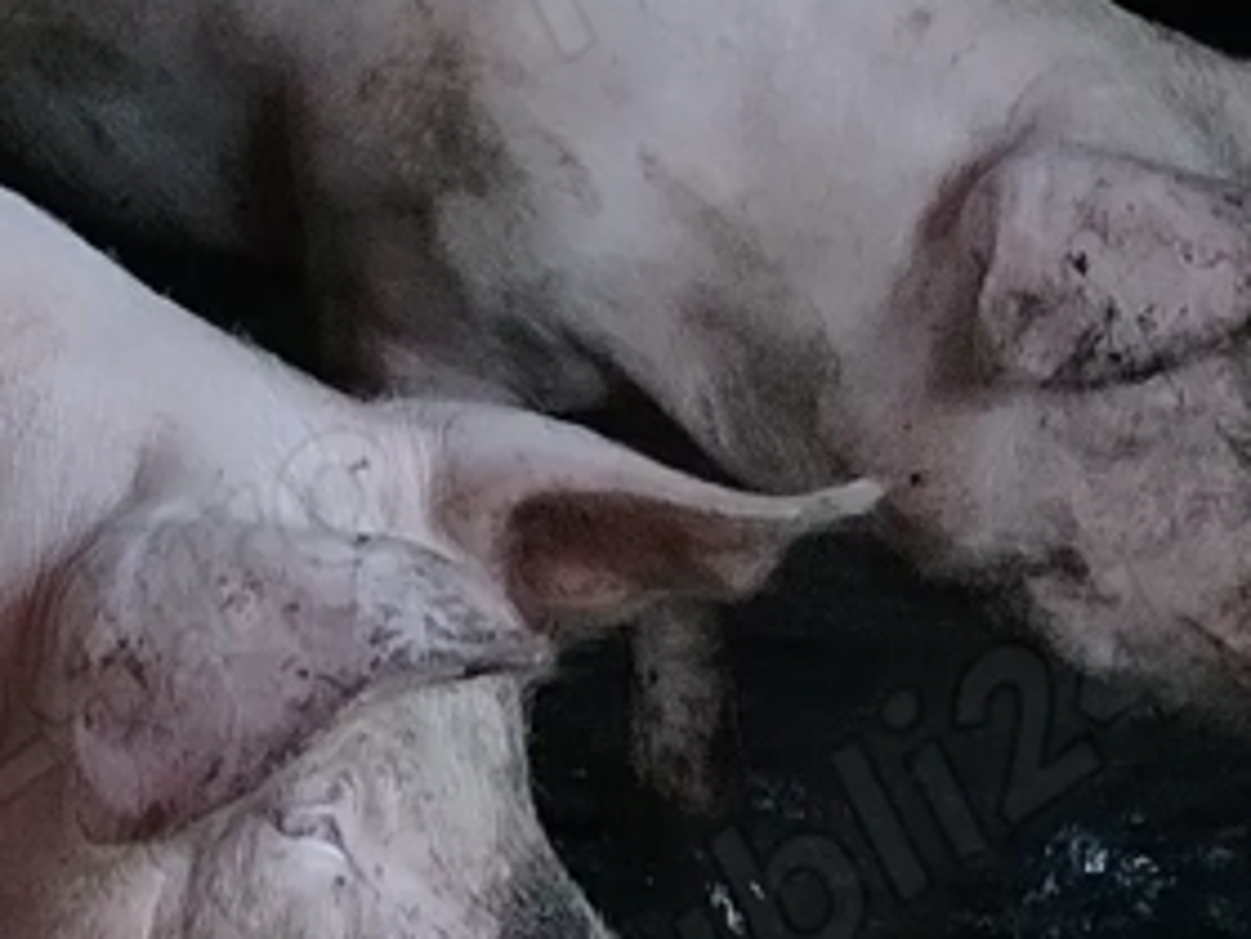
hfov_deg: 13.1
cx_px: -608
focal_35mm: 143
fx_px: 5168
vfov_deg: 10.2
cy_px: -277
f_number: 1.75
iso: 393
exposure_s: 1/25
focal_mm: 5.25
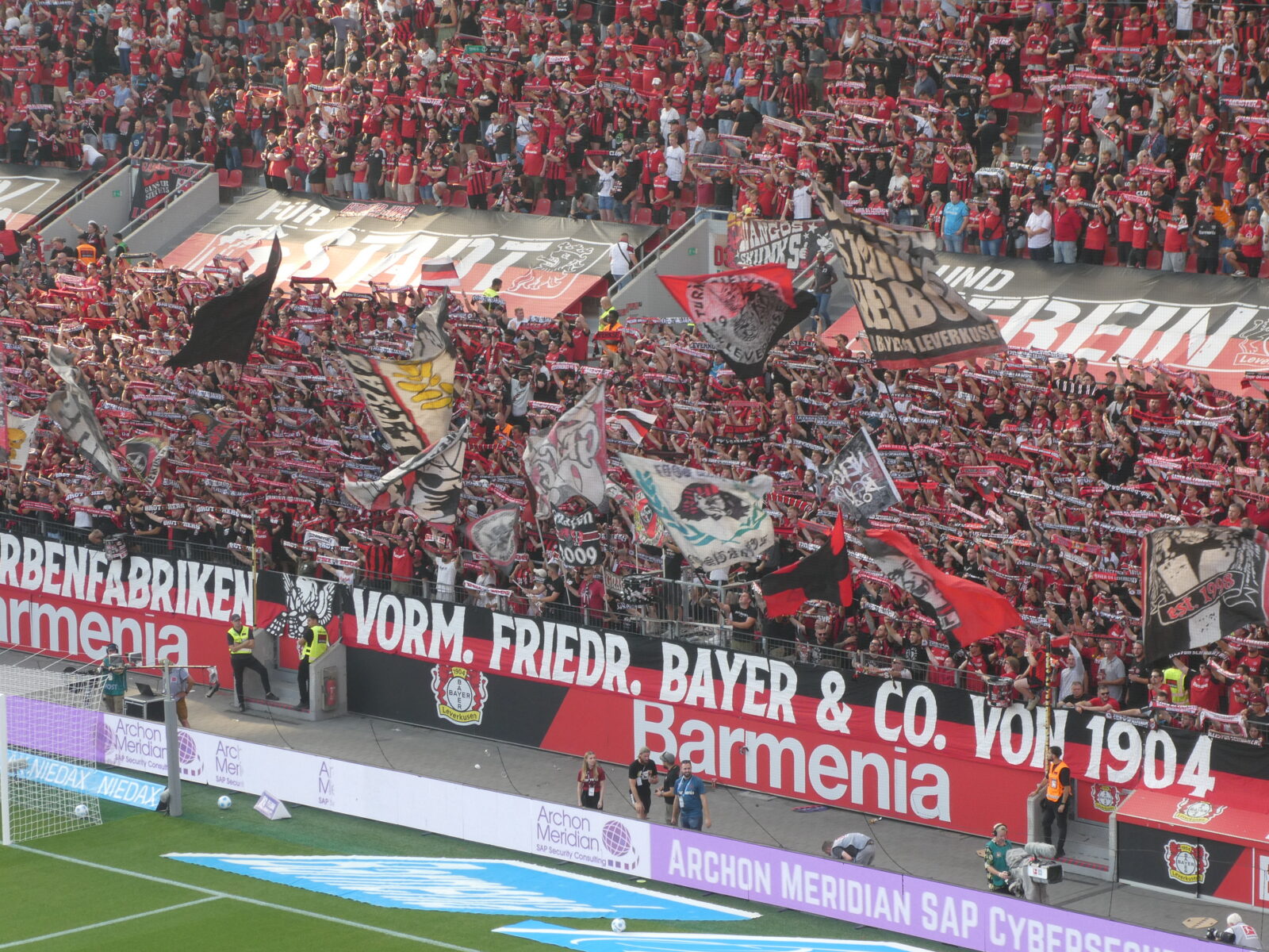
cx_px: 634
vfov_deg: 11.0
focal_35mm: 135
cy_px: 476
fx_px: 4949
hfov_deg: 14.6
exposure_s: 1/80
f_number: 5.3
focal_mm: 24.2
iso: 100
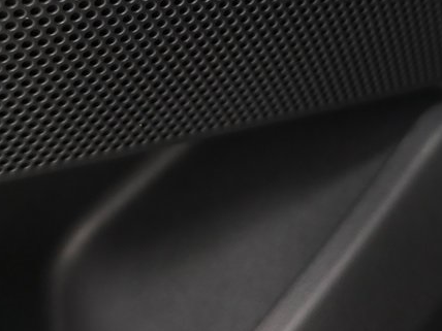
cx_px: 206
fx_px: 702
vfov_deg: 24.4
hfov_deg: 34.9
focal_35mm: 55
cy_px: -54
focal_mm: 6.3
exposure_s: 1/40
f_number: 1.7
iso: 320
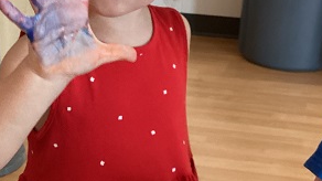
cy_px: 128
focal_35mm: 77
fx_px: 657
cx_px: 98
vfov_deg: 15.6
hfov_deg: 27.3
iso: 320
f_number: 2.4
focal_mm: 3.3
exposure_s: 1/40
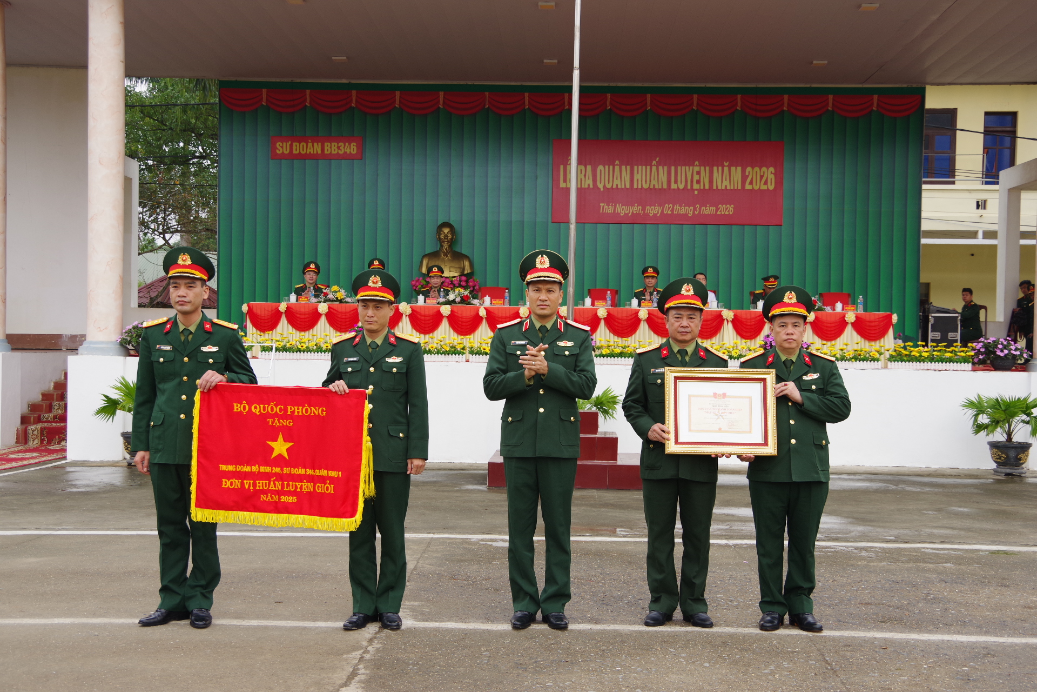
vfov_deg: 29.2
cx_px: 518
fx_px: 1325
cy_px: 346
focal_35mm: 46
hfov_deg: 42.7
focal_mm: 31
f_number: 5.6
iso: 200
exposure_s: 1/125
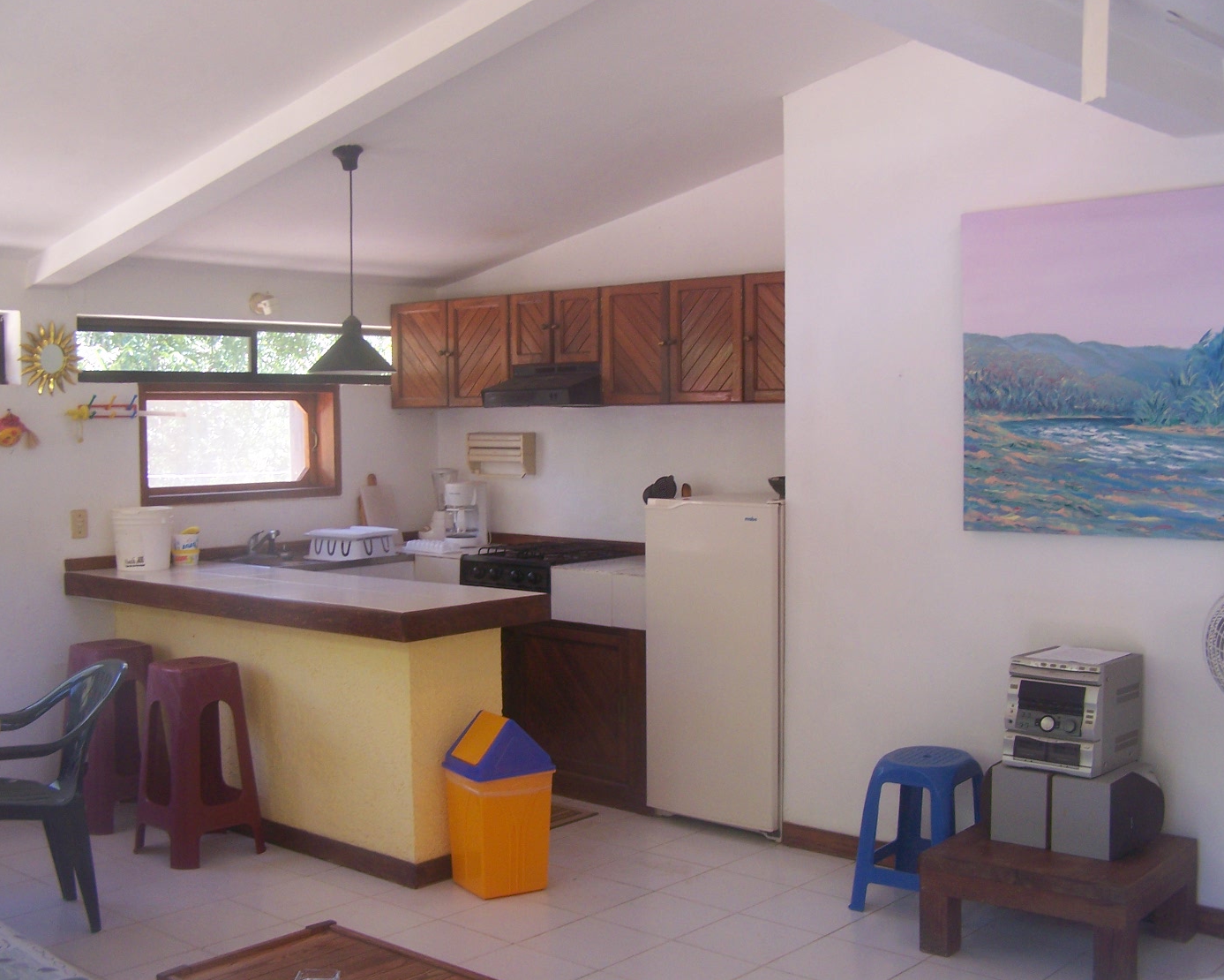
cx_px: 588
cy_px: 487
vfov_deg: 37.3
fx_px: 1449
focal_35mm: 40
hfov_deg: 45.8
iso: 80
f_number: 2.8
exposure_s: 1/30
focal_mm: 6.3
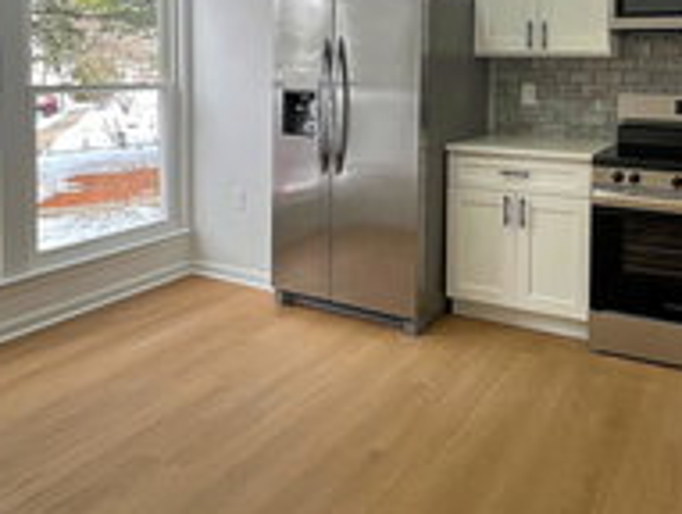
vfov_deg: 45.6
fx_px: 572
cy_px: 93
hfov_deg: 59.0
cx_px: 495
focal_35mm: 29
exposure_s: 1/99
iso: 64
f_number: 1.8
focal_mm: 1.6
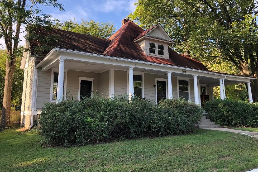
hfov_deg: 61.9
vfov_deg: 43.5
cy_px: 73
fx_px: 215
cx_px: 133
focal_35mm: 30
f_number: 1.8
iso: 20
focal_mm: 3.99
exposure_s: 1/260
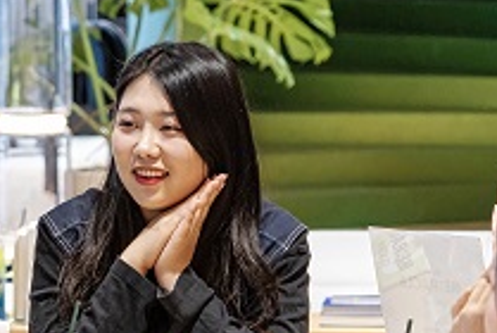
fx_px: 4548
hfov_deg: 6.3
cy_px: 113
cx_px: 128
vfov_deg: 4.2
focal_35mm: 329
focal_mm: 83
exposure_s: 1/125
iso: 800
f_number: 4.5
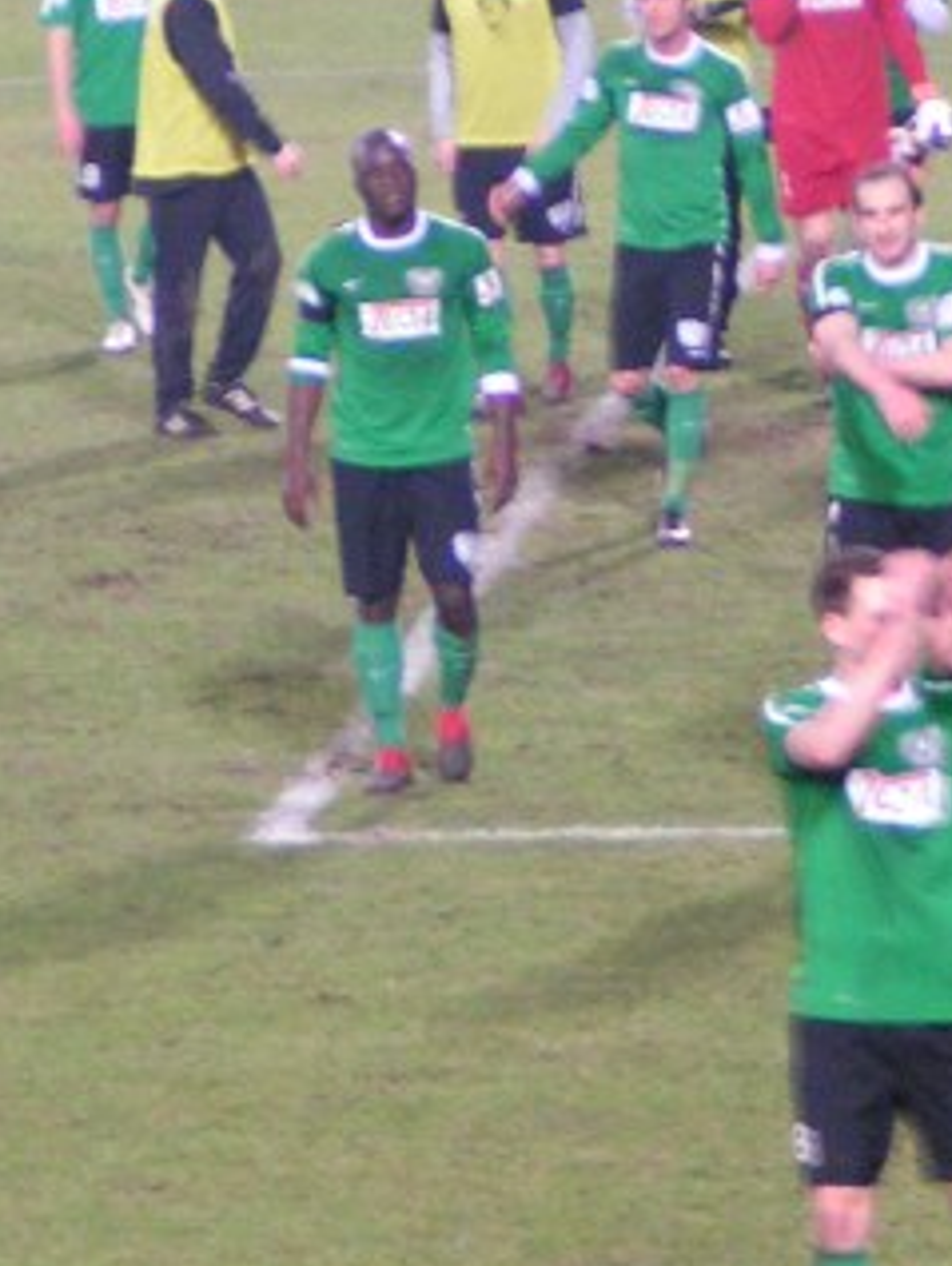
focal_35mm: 412
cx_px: 789
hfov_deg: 3.6
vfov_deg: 4.8
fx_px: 15087
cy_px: 569
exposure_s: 1/20
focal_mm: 25.1
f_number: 3.5
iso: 200
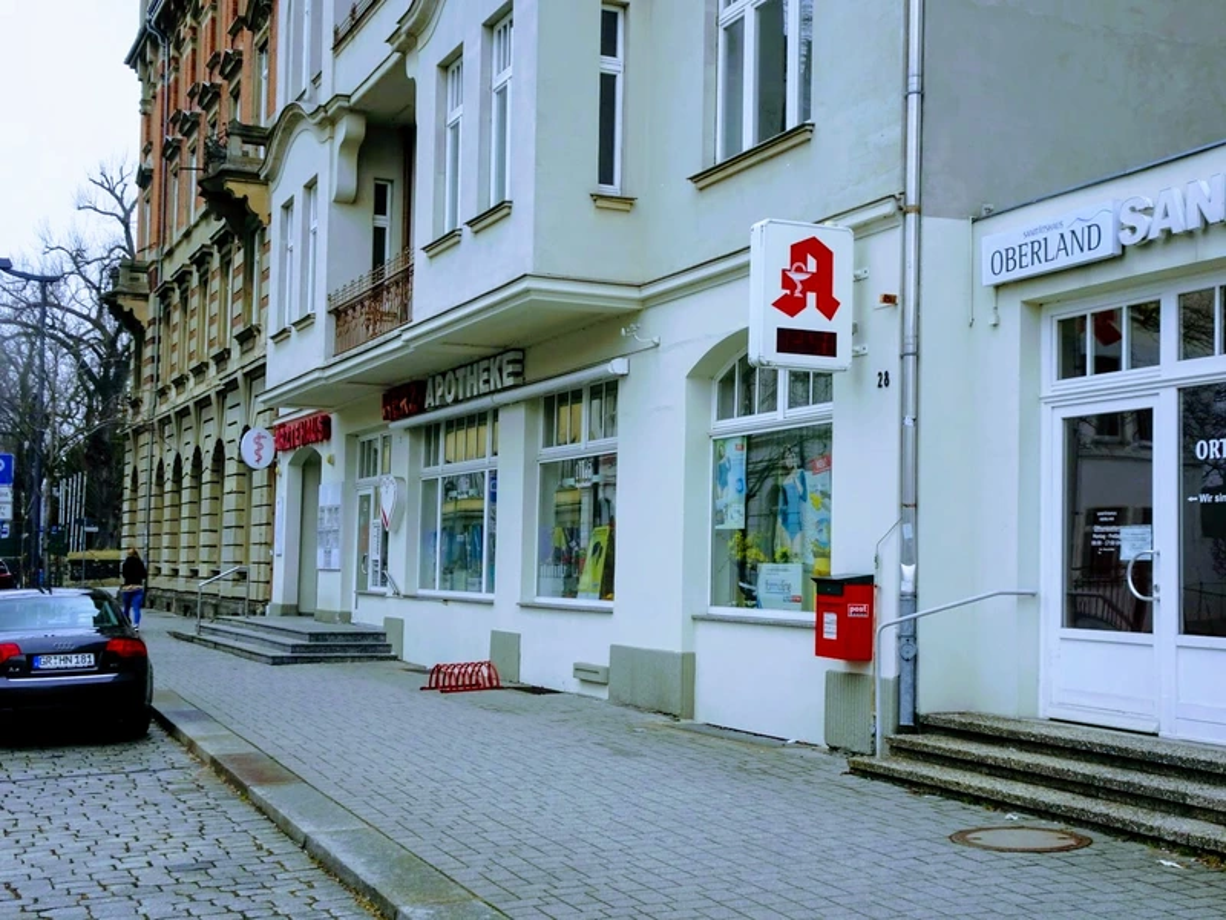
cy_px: 460
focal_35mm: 43
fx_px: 1523
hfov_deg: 43.9
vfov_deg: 33.6
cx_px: 613
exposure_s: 1/100
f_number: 4
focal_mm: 7.3
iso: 80
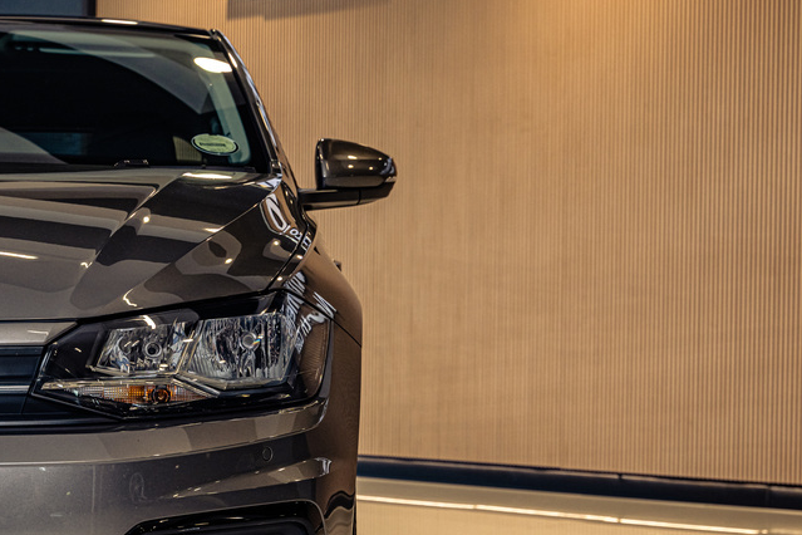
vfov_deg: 17.0
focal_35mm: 80
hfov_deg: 25.2
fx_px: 1782
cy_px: 401
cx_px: 265
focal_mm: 50
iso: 500
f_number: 5
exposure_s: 1/200
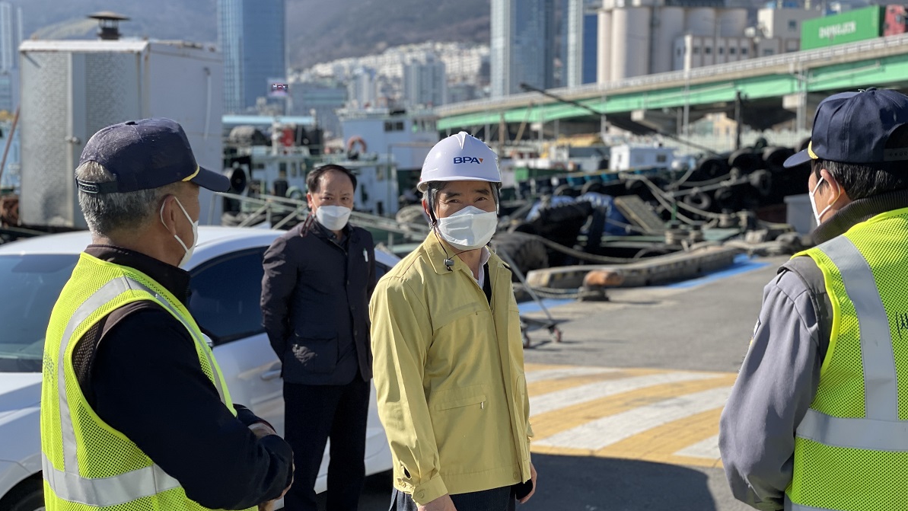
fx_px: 1372
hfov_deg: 36.6
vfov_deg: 21.0
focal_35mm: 57
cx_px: 455
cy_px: 318
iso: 25
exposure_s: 1/1229
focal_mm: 6
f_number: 2
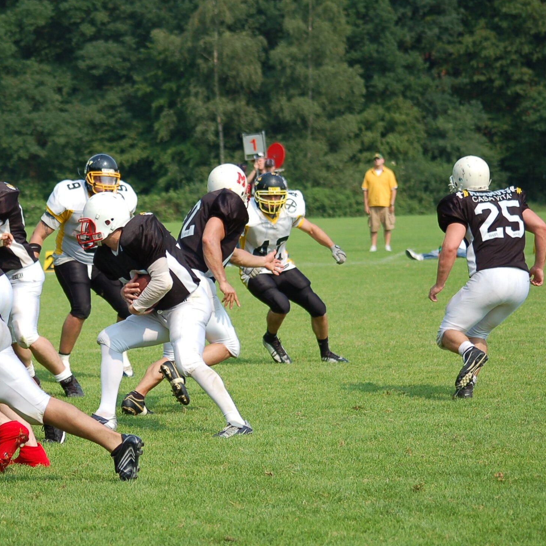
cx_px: 166
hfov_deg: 10.5
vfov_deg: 10.5
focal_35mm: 166
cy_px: 272
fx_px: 2962
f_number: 4.5
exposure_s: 1/1250
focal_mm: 86
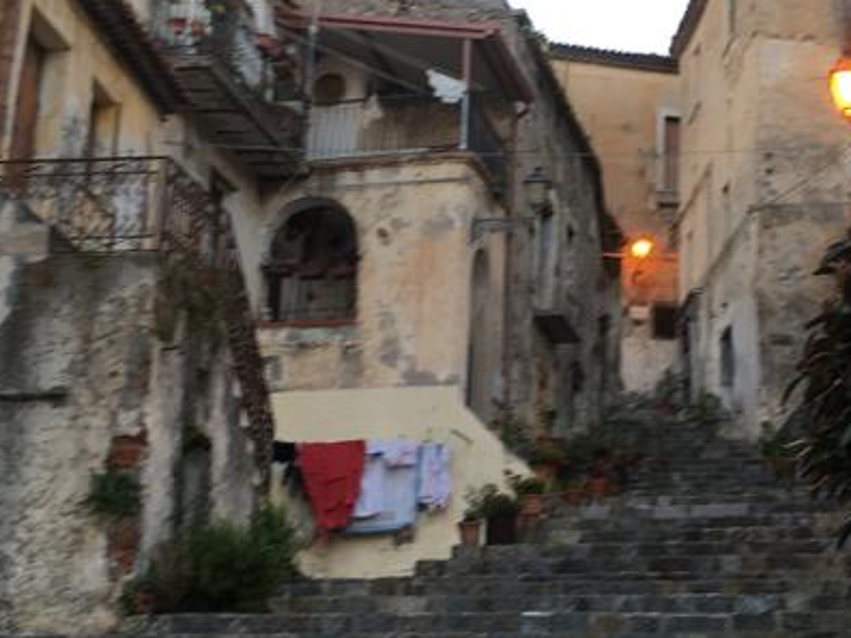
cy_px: 354
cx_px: 604
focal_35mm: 75
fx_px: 1844
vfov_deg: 19.6
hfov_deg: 25.8
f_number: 2.2
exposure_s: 1/50
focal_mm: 4.15
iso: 32
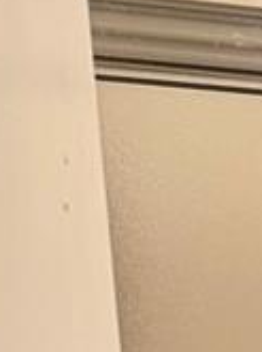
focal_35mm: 175
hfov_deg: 7.2
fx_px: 1773
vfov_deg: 9.4
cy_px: 992
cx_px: 861
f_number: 1.78
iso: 160
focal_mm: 6.76
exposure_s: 1/60
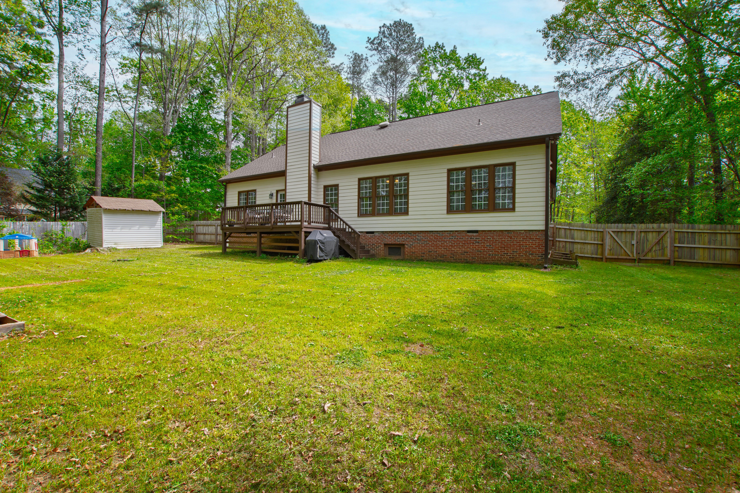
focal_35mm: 15
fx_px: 308
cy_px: 246
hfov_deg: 100.4
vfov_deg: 77.3
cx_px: 370
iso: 100
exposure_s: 1/80
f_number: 8
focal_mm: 10
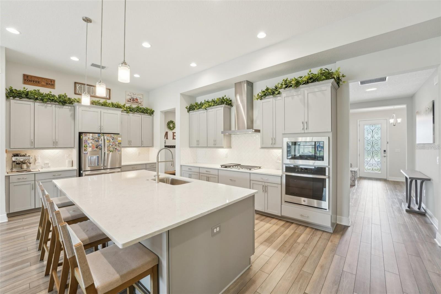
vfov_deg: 81.2
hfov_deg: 104.3
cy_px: 147
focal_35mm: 14
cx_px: 220
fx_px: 171
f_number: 8
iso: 200
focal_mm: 14
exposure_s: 1/8
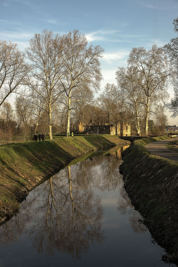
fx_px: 379
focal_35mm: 51
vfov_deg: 38.9
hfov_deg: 26.4
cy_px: 134
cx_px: 89
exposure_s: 1/250
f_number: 8
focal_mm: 34
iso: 320
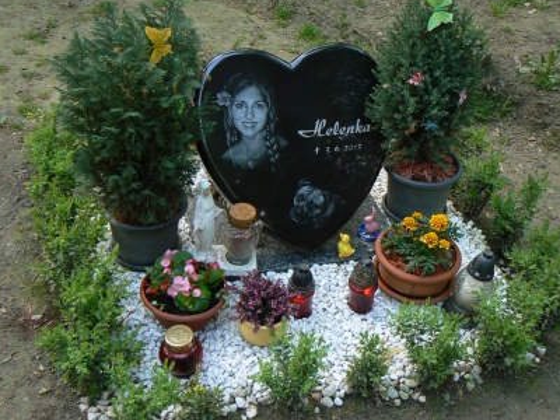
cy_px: 212
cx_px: 272
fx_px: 728
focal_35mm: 45
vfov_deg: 32.2
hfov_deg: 42.1
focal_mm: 6
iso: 80
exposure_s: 1/40
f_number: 2.8
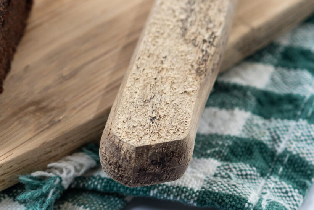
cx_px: -122
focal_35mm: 280
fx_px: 2442
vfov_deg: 4.9
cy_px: -48
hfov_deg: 7.3
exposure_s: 1/200
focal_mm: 60
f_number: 5.6
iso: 100
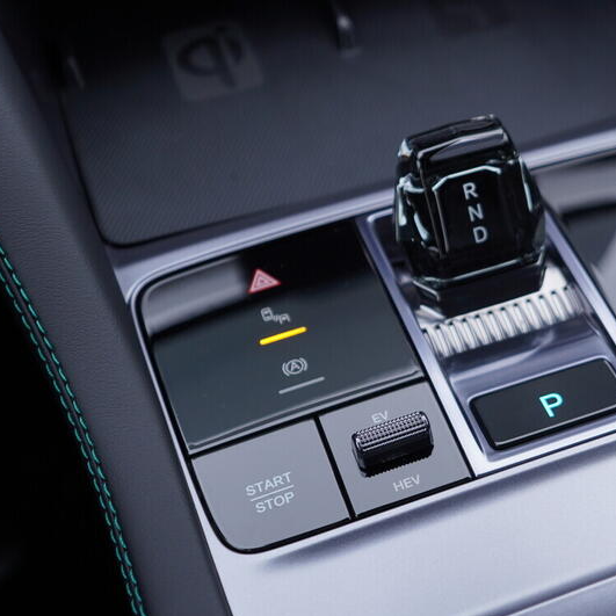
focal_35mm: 59
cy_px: 322
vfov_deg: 29.1
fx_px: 1188
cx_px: 448
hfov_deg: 28.7
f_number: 3.2
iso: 125
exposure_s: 1/50
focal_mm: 24
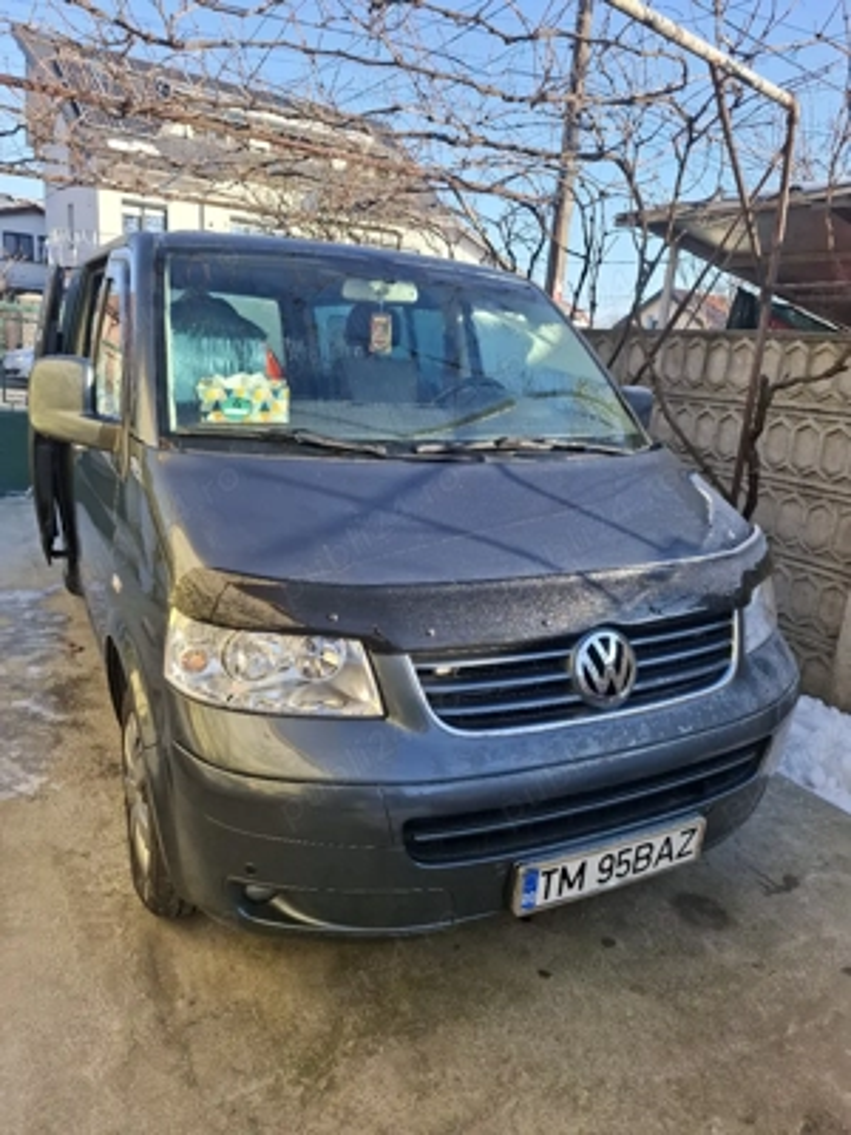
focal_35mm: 23
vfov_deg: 73.9
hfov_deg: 58.9
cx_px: 426
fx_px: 754
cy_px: 568
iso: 50
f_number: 1.8
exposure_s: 1/714
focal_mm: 5.54
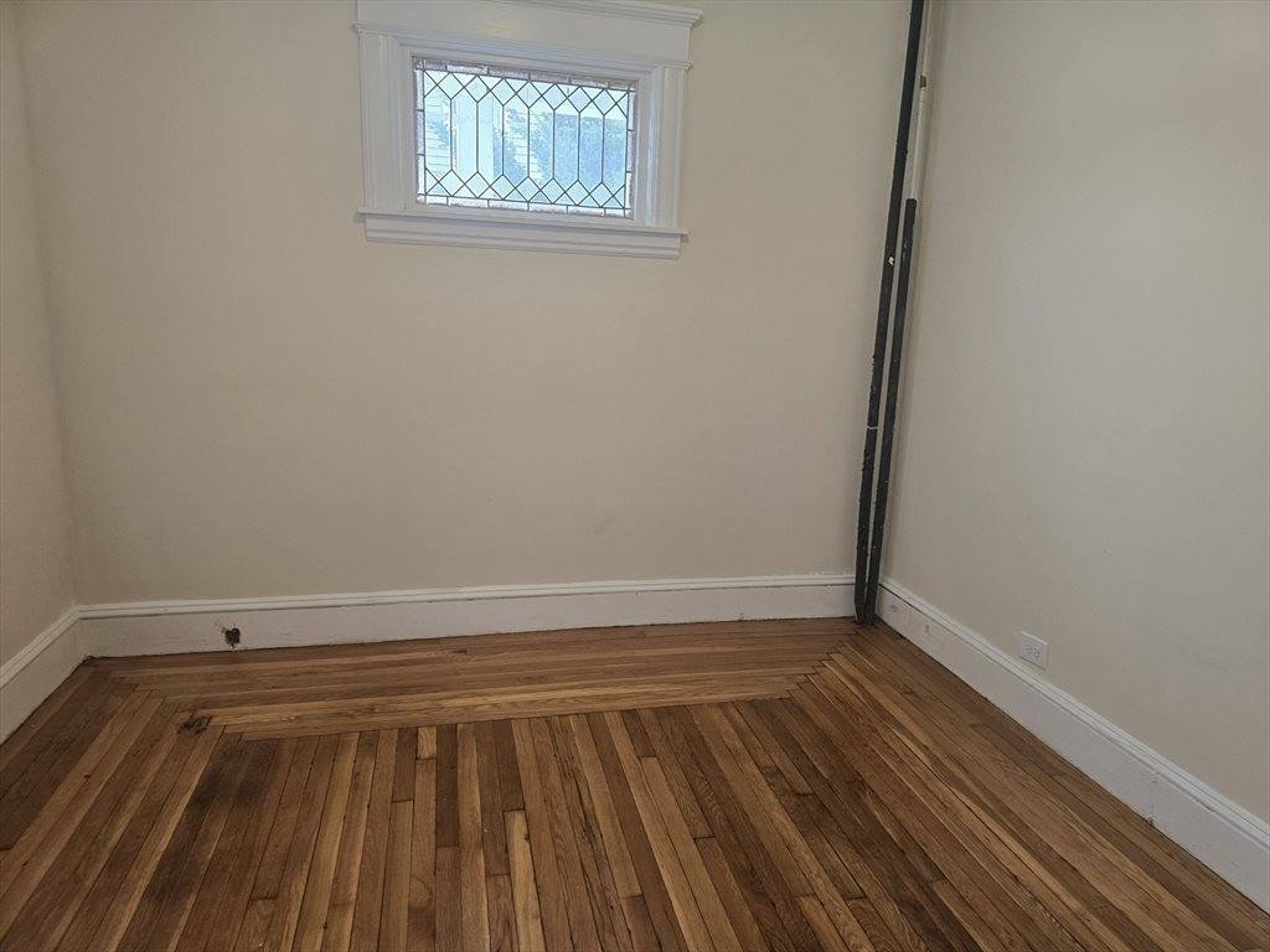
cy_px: 476
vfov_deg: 58.9
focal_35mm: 23
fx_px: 844
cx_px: 635
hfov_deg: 73.9
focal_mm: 6.3
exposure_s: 1/120
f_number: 1.7
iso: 125
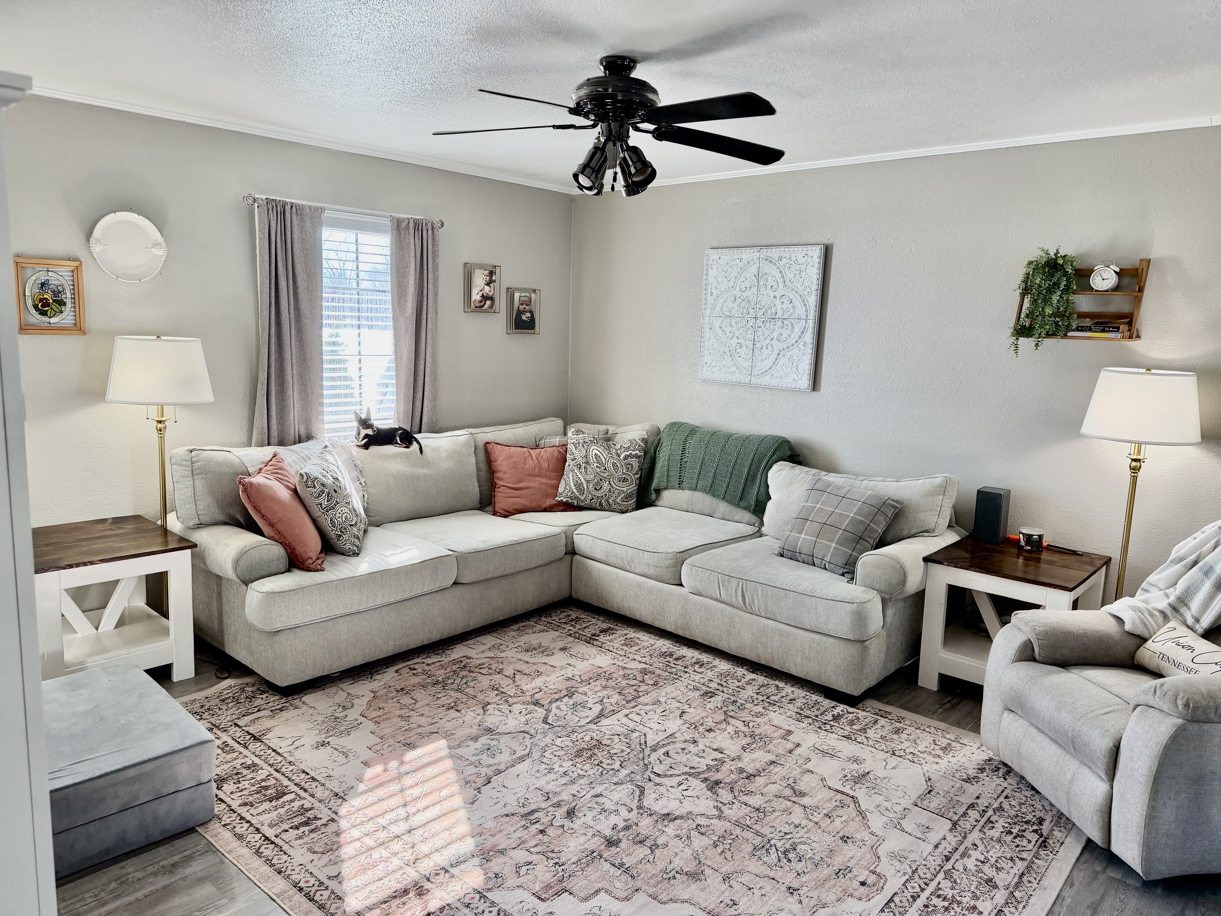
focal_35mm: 24
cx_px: 610
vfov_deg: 56.8
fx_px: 847
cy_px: 458
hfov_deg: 71.6
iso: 160
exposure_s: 1/220
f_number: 1.78
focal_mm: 6.76
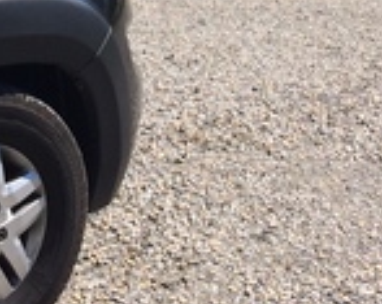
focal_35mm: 108
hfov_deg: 17.6
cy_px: -158
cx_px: 47
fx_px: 1219
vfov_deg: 13.4
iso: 32
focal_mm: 4.15
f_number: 2.2
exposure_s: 1/1520
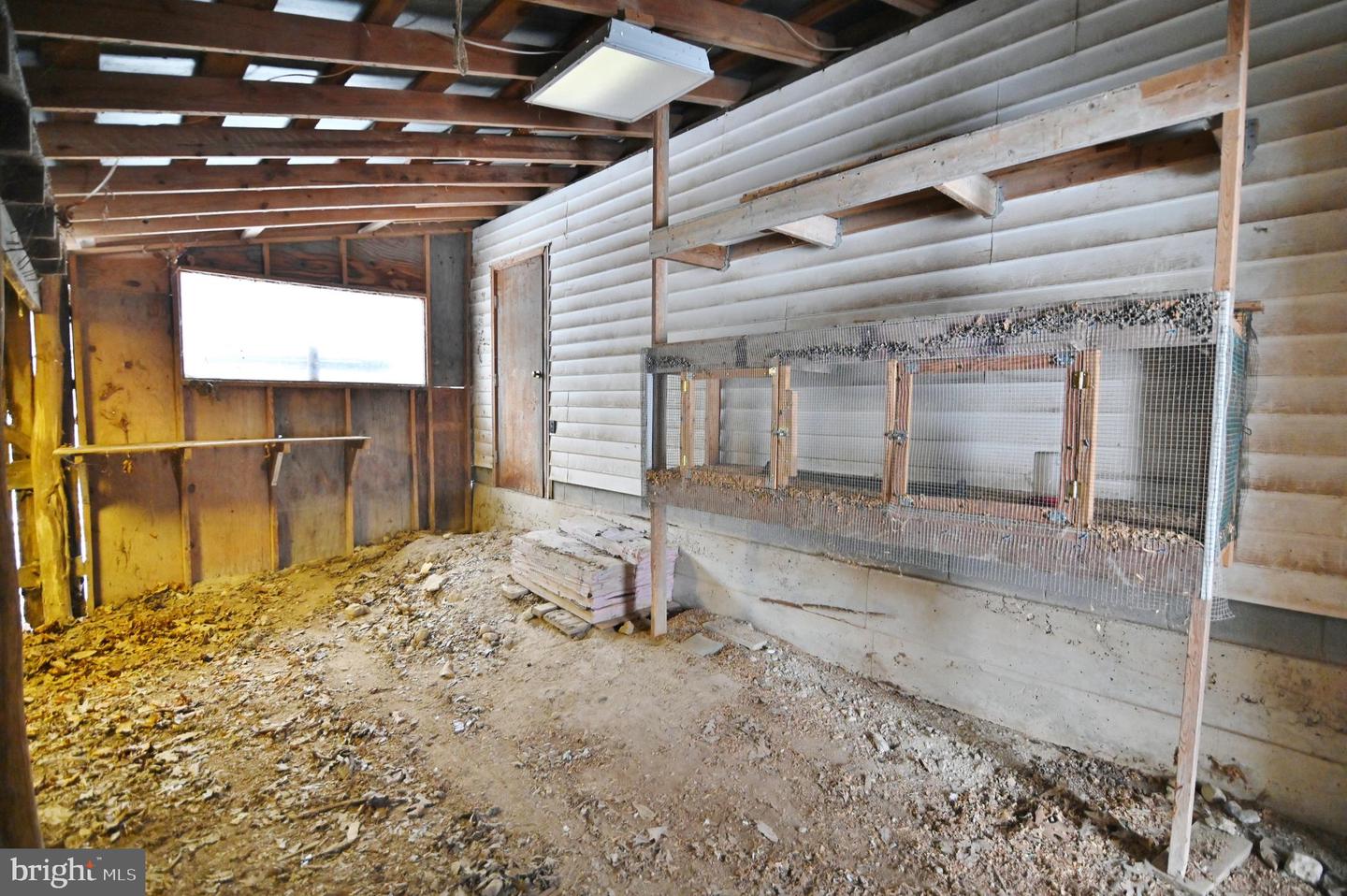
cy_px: 448
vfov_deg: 73.7
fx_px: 598
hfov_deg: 96.8
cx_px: 674
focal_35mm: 16
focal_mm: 16
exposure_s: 1/125
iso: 3200
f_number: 2.8
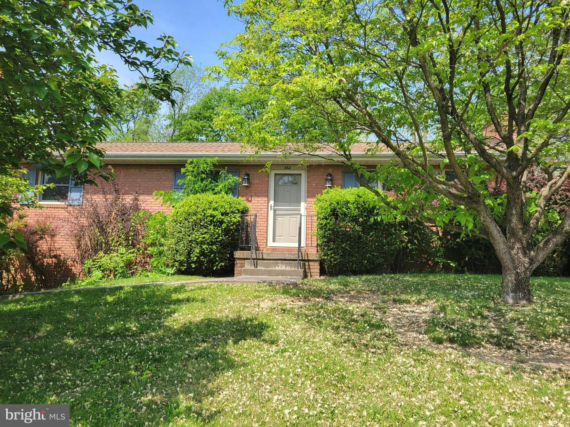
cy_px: 214
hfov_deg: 67.3
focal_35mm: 26
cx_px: 285
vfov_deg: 53.1
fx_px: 428
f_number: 1.8
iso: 40
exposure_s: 1/1160
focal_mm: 5.4
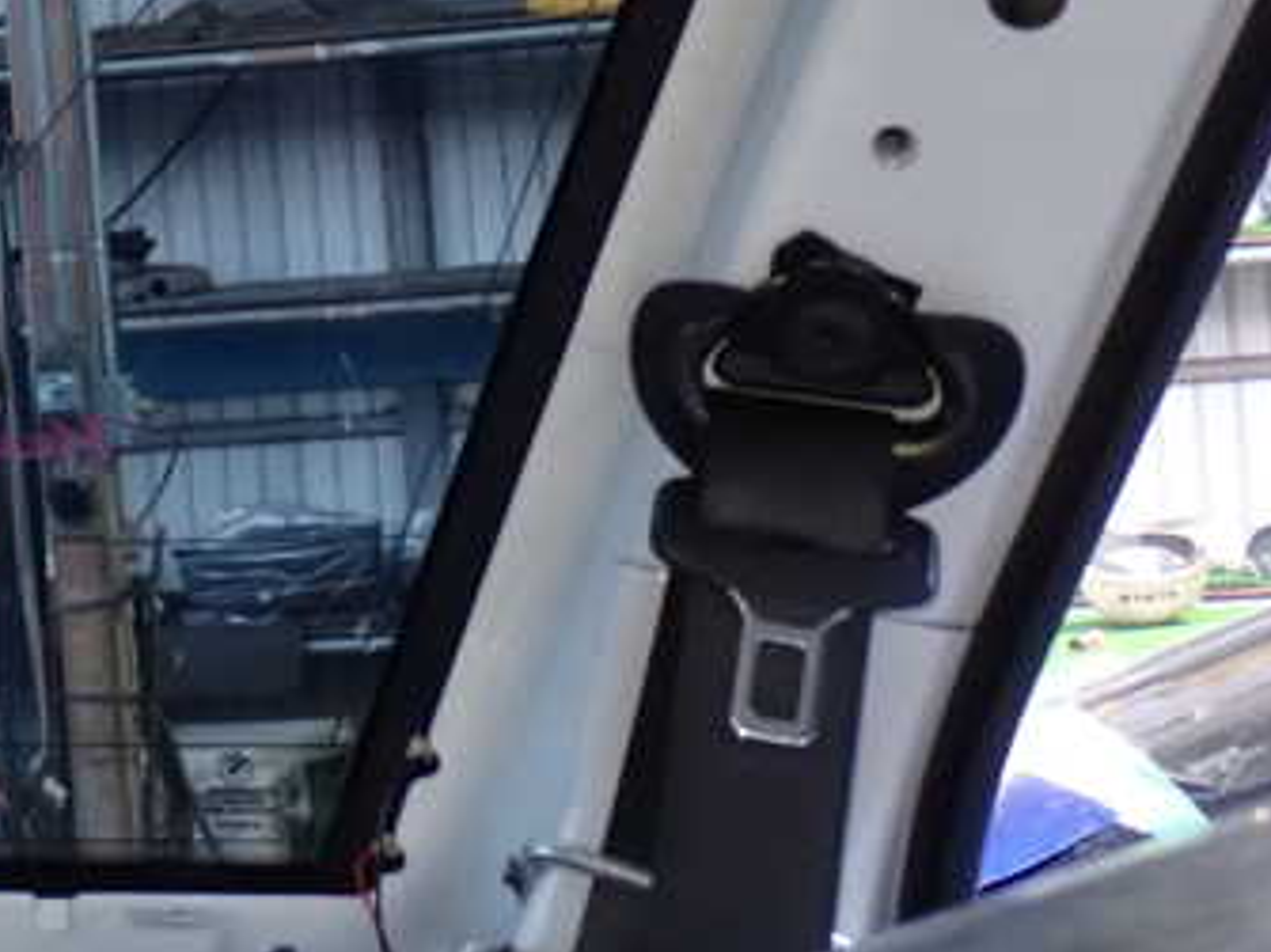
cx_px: 178
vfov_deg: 12.3
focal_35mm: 120
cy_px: 235
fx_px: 4404
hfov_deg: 16.3
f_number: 3.8
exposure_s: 1/10
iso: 1600
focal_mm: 11.88
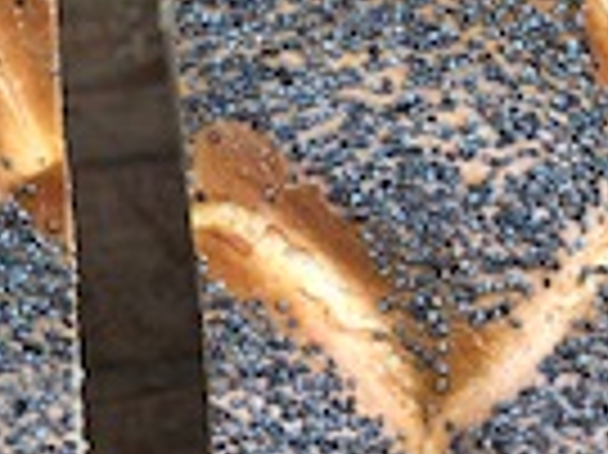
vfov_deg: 6.0
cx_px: 189
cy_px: 382
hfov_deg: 8.0
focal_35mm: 247
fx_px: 4334
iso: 20
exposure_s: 1/60
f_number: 2.4
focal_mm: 6
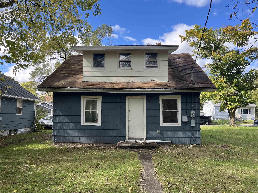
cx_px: 129
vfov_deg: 53.1
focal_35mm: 26
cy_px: 96
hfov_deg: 67.3
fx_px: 194
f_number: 1.6
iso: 50
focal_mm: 5.1
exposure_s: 1/975
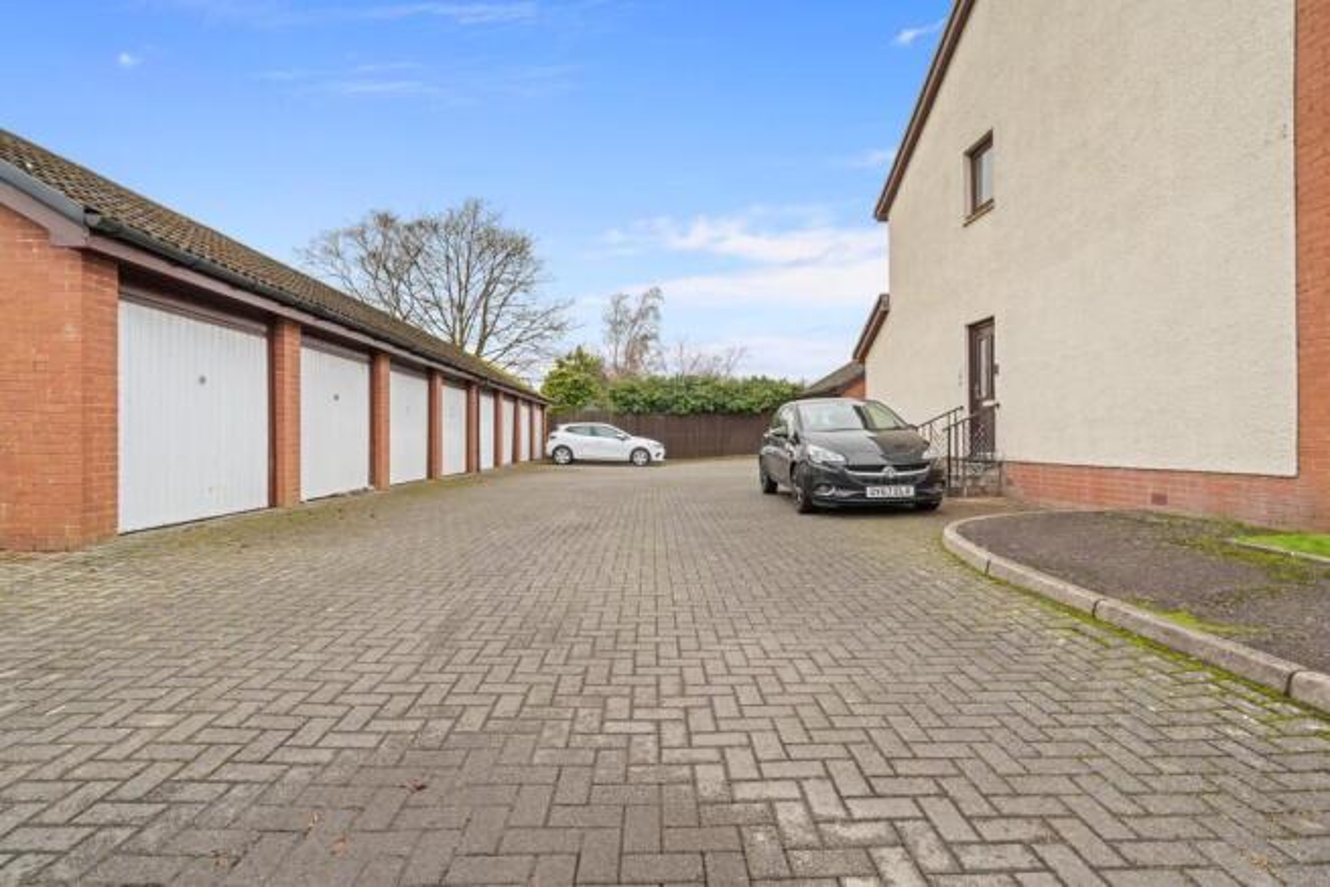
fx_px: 591
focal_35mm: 16
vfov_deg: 73.8
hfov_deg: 96.7
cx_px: 665
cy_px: 444
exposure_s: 1/6
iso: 640
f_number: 11
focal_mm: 16
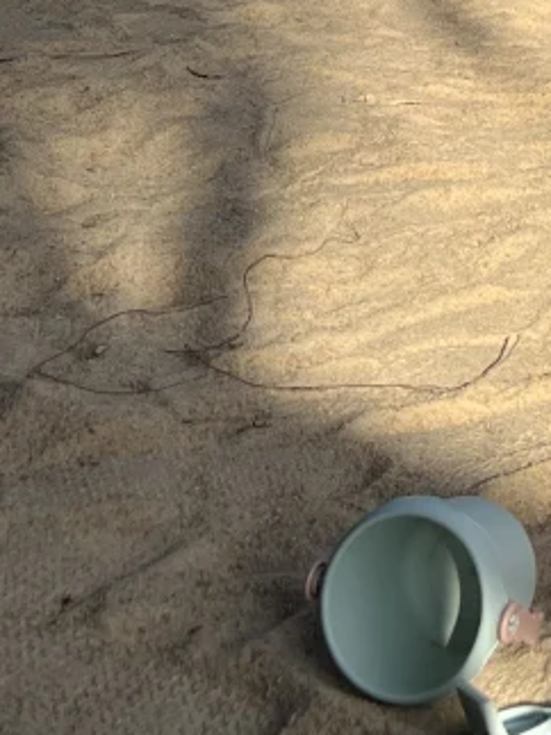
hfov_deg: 11.6
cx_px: 1056
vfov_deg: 15.4
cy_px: -426
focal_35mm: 116
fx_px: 2464
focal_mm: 5.7
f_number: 1.5
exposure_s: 1/3831
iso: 50
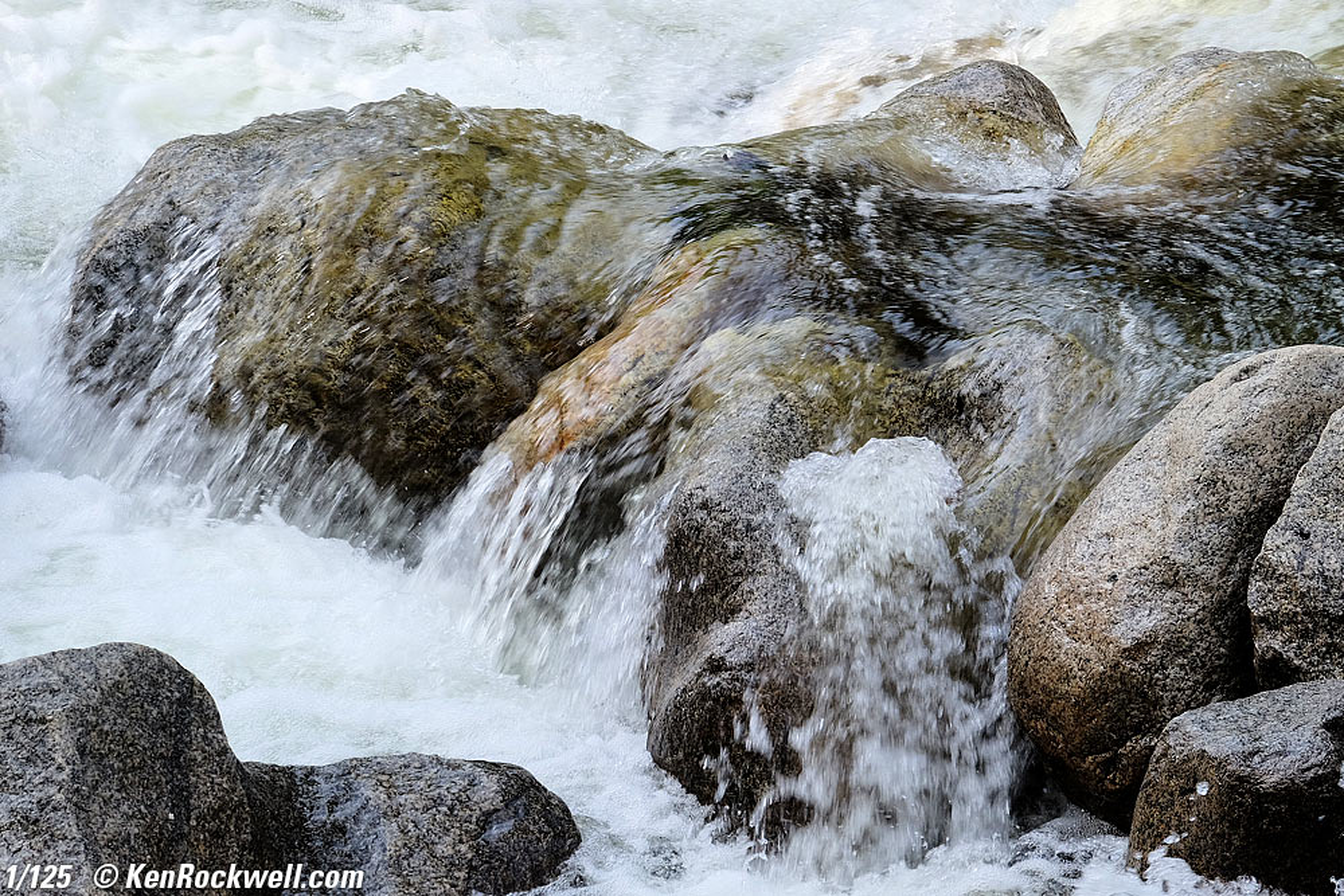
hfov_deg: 8.8
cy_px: 448
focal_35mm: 234
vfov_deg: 5.9
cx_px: 672
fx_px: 8737
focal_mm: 156.1
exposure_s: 1/125
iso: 400
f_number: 8
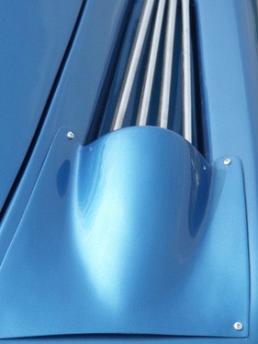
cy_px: 172
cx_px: 129
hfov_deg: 7.5
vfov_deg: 9.9
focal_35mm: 199
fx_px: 1979
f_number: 6.7
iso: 100
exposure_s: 1/250
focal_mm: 50.48
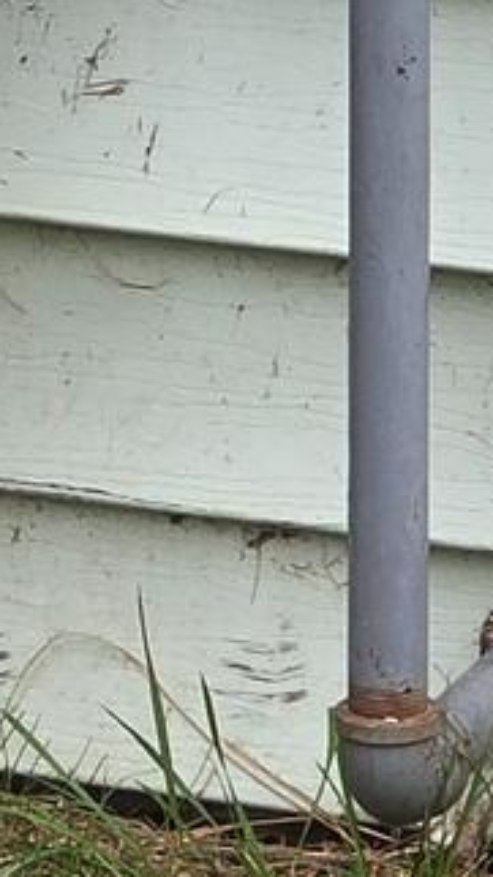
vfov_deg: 4.5
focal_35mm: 478
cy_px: -223
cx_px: -403
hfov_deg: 2.5
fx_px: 11114
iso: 50
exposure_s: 1/485
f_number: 2.4
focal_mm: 7.9
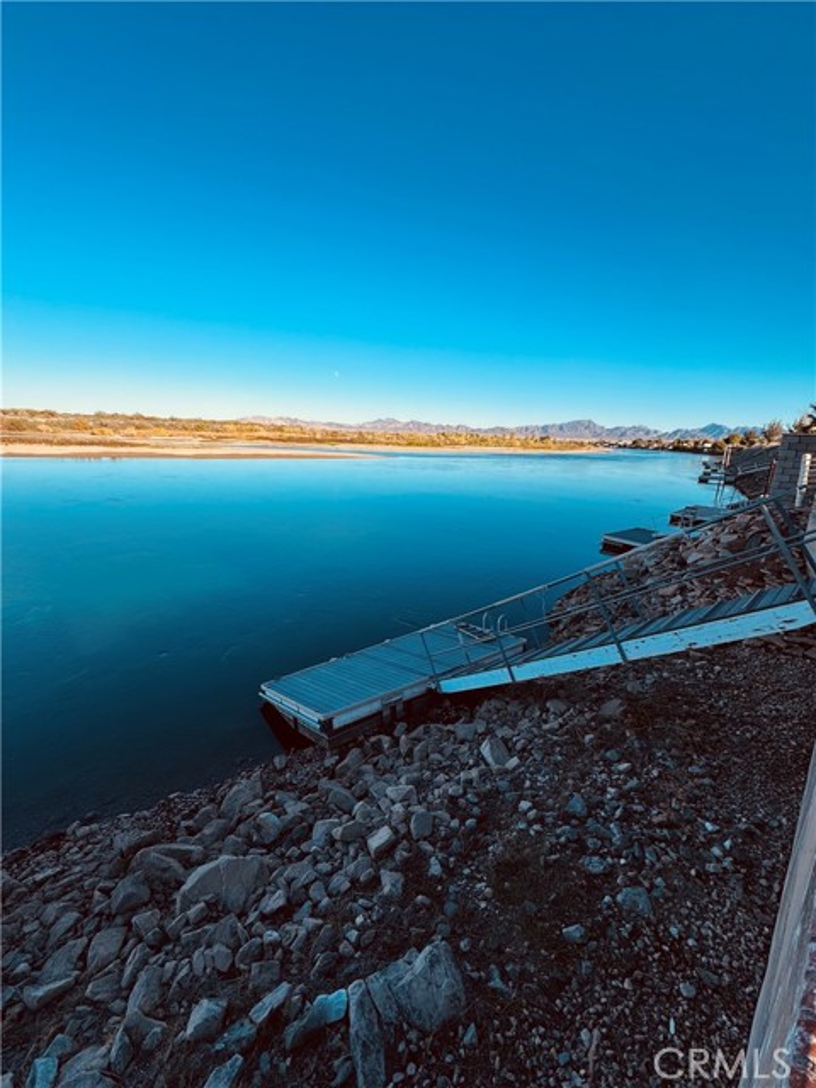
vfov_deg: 102.1
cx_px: 408
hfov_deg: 85.7
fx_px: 440
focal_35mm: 14
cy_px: 544
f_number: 2.2
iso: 40
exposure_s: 1/1506
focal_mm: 2.22
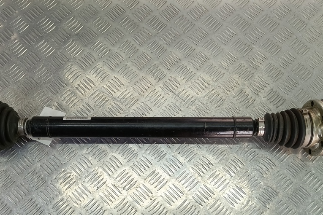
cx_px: 137
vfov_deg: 41.0
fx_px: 287
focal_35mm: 32
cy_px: 128
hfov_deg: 58.5
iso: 138
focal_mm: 4.11
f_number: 1.6
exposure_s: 1/100
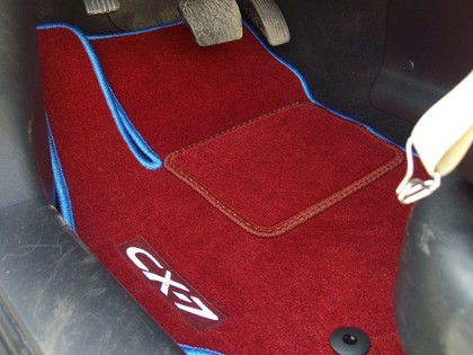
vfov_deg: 39.7
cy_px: 178
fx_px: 492
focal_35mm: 36
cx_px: 236
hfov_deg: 51.4
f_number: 2.7
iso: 160
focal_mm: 6
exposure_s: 1/50
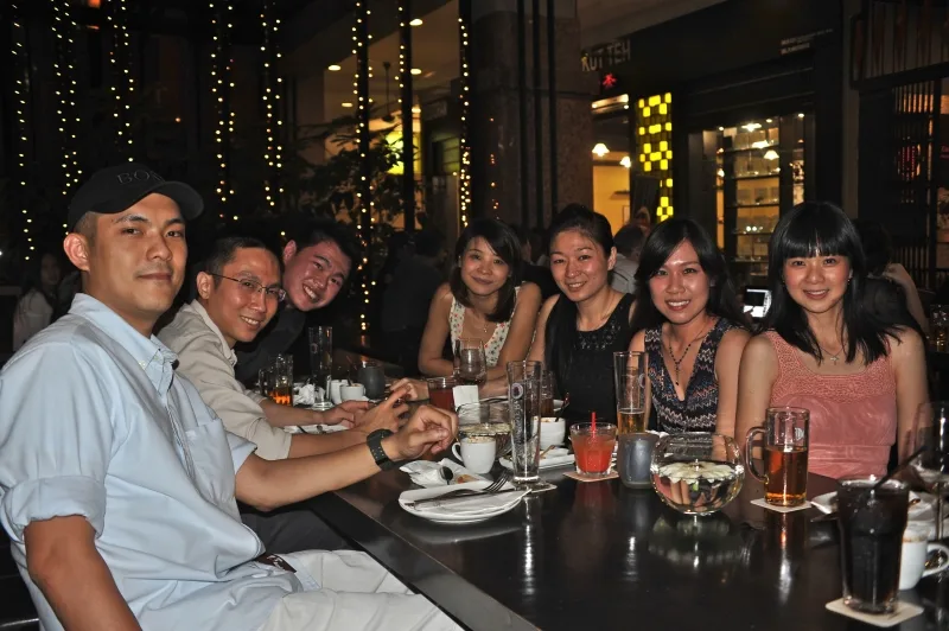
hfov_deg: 54.5
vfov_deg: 37.8
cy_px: 316
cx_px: 474
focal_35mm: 35
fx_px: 922
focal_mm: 35
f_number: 5
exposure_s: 1/60
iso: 800
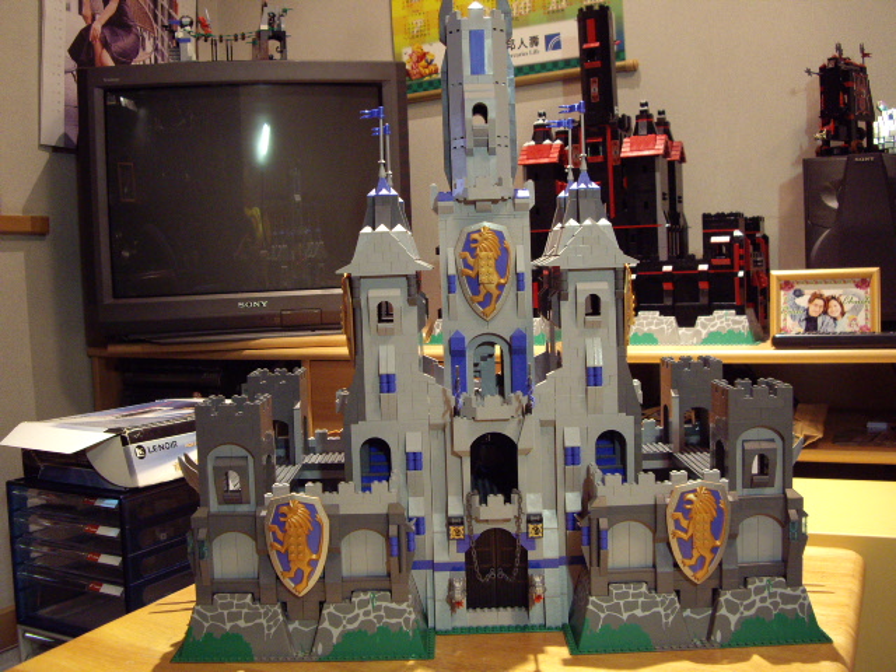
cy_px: 336
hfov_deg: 49.0
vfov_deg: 37.7
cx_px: 448
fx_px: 984
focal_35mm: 38
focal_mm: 7.9
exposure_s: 1/10
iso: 400
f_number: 2.8
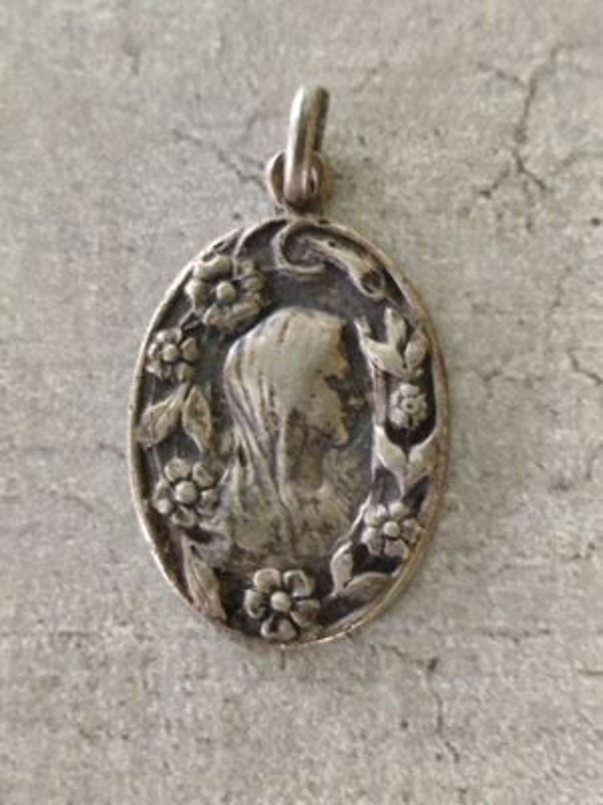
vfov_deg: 21.1
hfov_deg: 15.9
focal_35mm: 93
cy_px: 402
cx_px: 302
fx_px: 2160
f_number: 1.65
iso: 1250
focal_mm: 6.19
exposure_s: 1/25
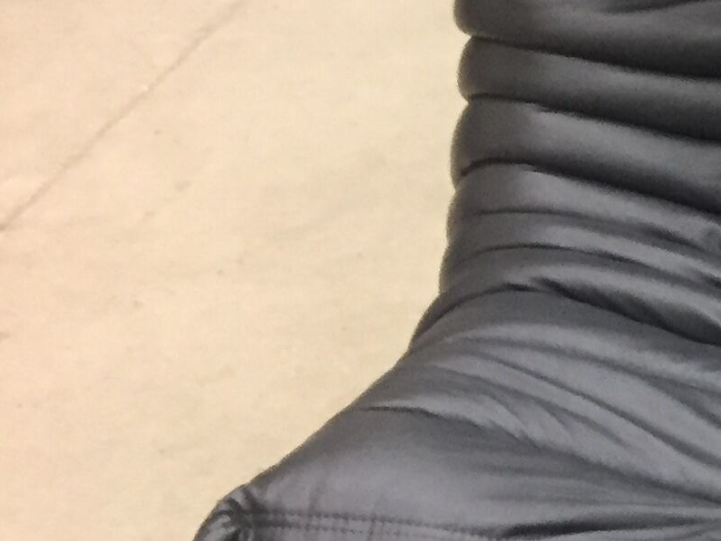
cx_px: 1464
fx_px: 2480
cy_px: 435
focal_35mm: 119
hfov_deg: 13.9
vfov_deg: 12.4
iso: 250
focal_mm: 4.15
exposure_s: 1/33
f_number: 2.2
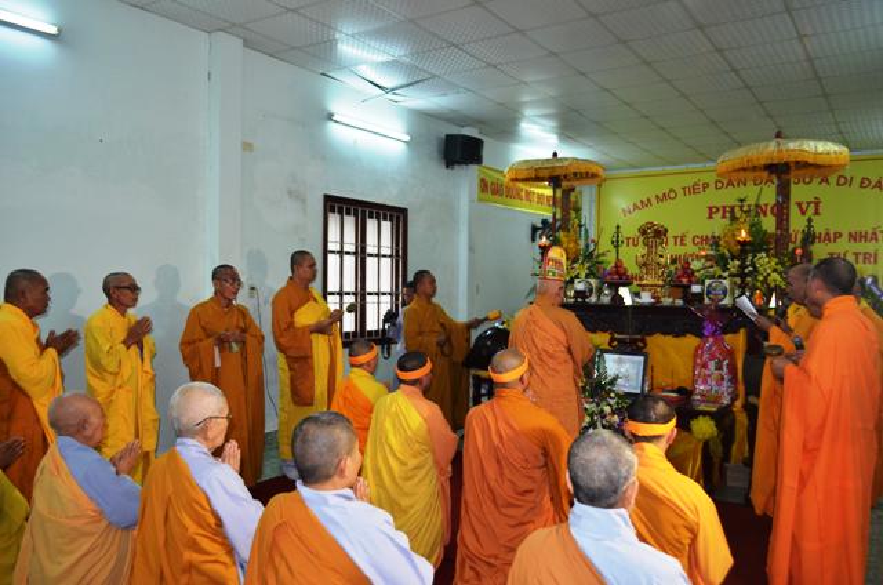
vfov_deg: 47.7
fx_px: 661
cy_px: 292
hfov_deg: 67.5
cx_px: 442
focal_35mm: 27
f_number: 3.5
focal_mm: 18
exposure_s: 1/60
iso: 360
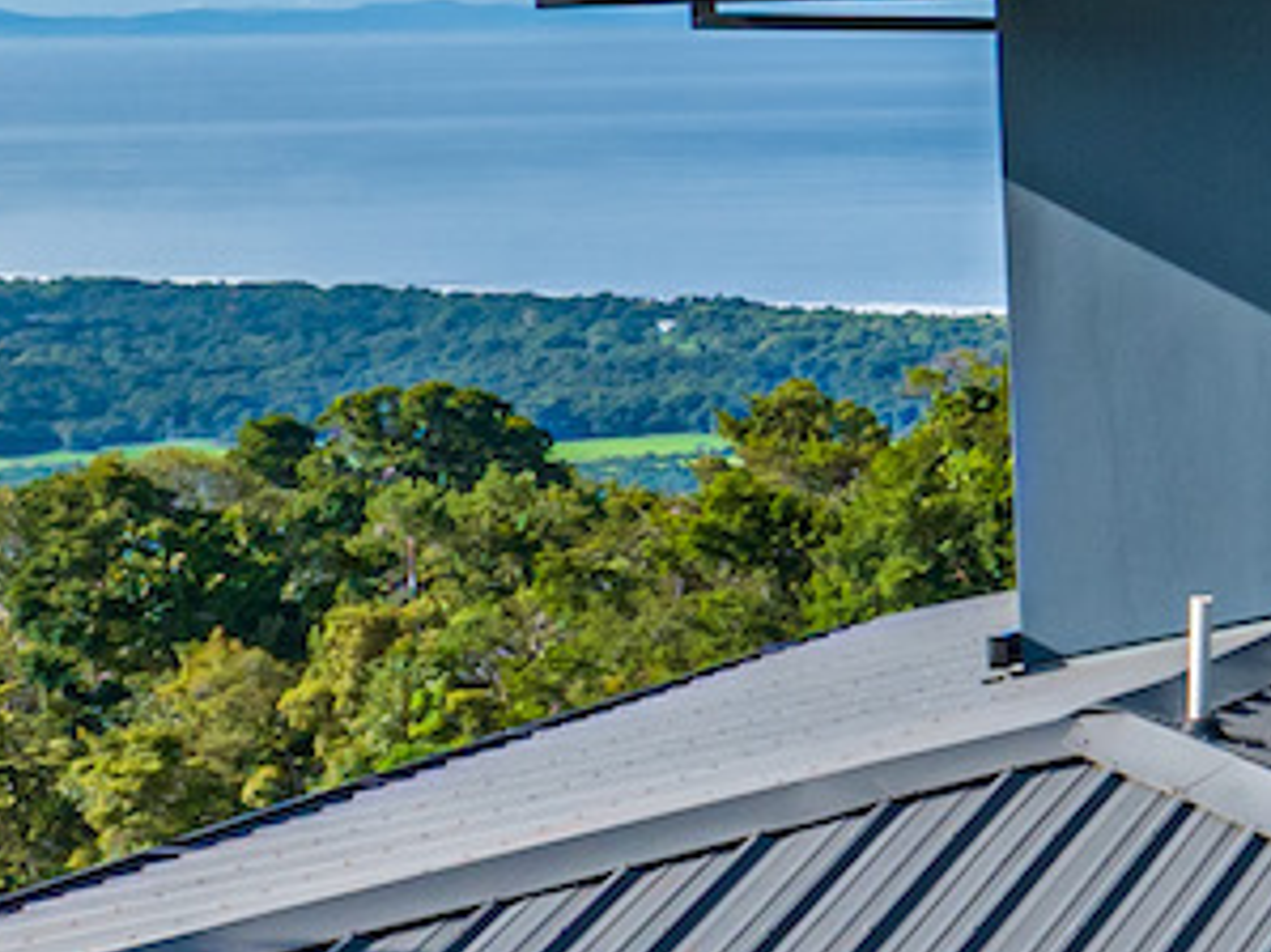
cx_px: 2895
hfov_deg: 11.1
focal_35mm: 154
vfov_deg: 9.6
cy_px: 582
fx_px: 5652
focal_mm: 12.29
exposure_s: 1/2500
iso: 170
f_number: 2.8
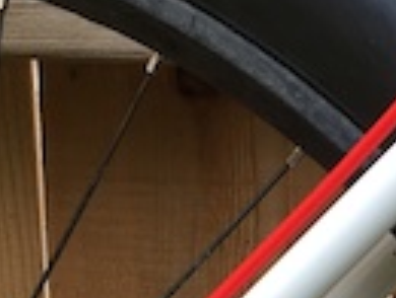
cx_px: 573
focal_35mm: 178
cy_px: 709
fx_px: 2040
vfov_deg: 7.8
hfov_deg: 10.7
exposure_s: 1/60
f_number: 2.2
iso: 32
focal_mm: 4.15
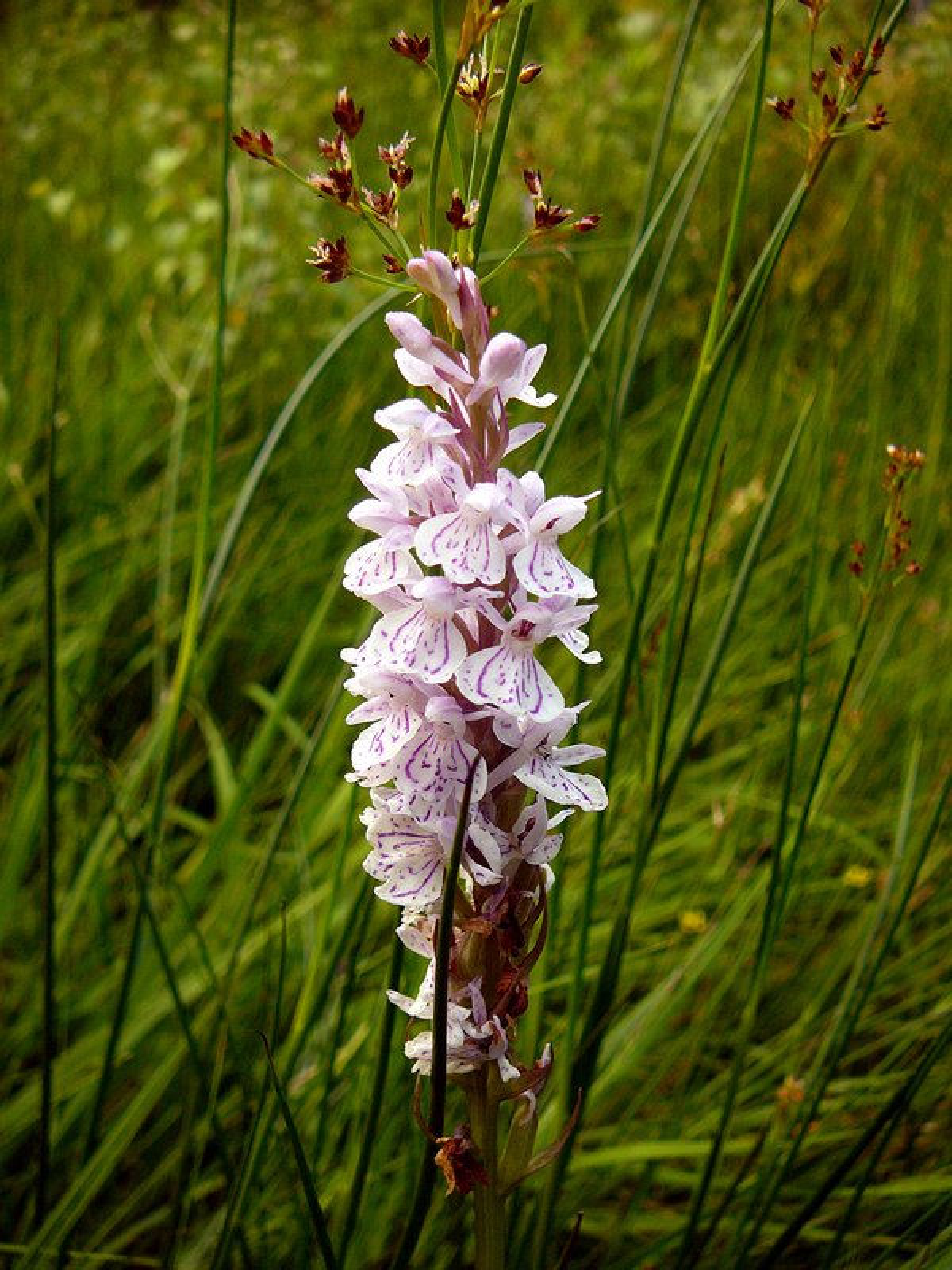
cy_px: 635
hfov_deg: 40.7
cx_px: 476
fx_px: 1283
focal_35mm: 35
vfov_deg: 52.6
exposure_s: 1/200
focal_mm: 5.2
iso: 80
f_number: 2.8
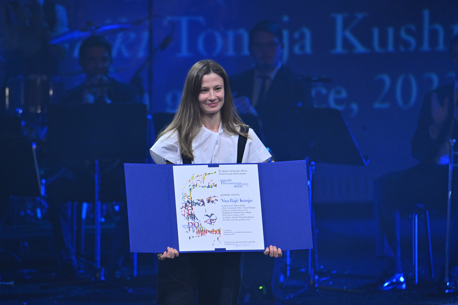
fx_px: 5725
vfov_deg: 3.1
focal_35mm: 450
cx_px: 229
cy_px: 152
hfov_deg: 4.6
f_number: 6
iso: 4000
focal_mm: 450
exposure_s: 1/160
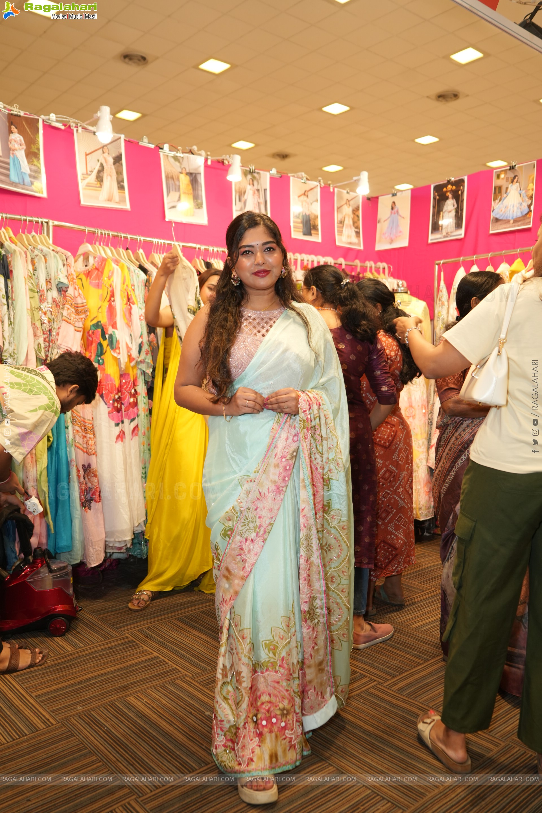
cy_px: 406
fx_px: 655
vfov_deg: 63.7
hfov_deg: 45.0
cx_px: 271
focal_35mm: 29
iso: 800
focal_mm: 29
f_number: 4
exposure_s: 1/160
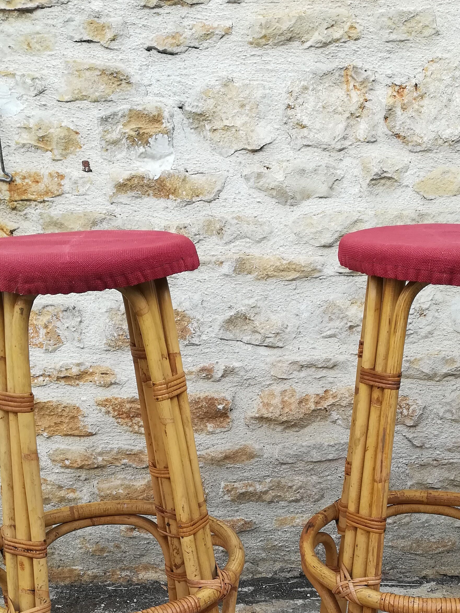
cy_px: 512
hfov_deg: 32.8
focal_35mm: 44
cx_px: 280
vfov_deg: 40.7
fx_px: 780
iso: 50
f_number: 2.2
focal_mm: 3.83
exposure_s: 1/107
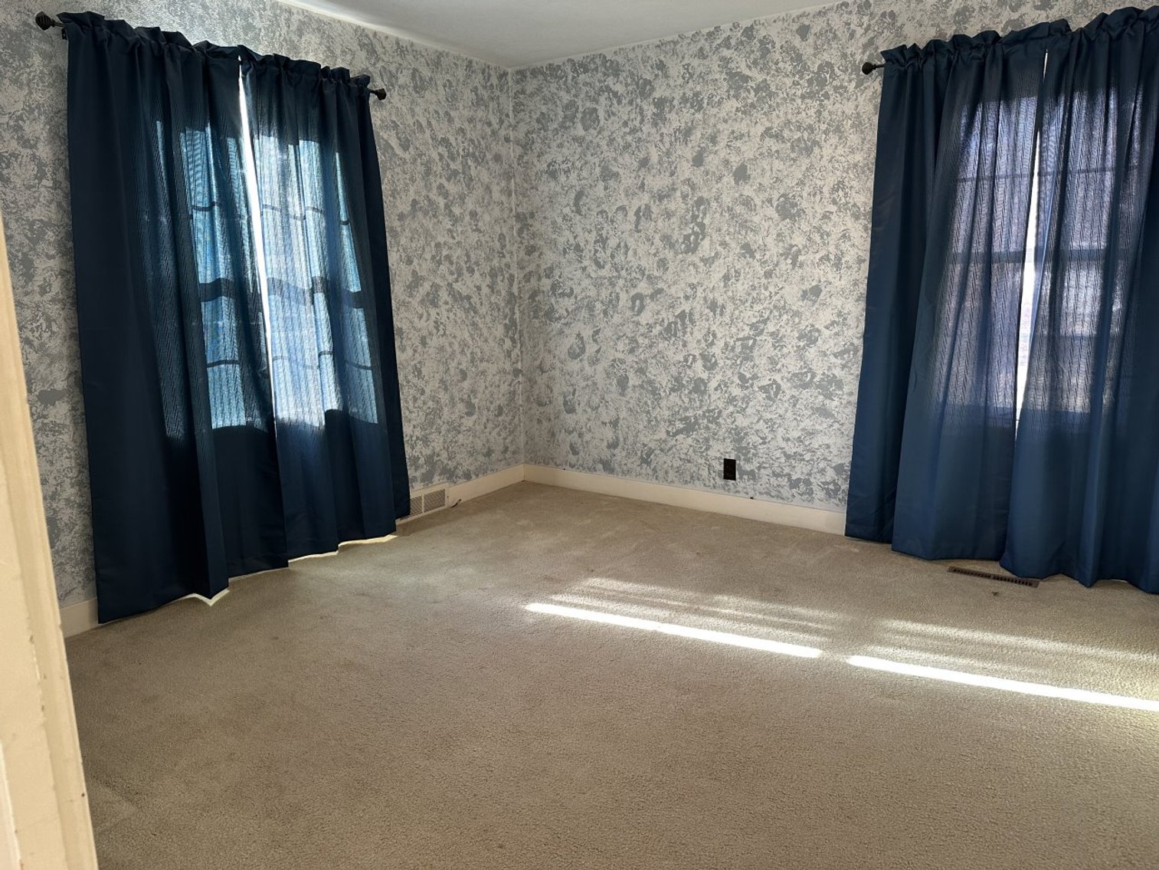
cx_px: 580
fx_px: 804
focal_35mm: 24
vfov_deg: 56.8
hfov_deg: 71.6
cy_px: 435
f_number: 1.78
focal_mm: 6.86
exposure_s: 1/60
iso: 200
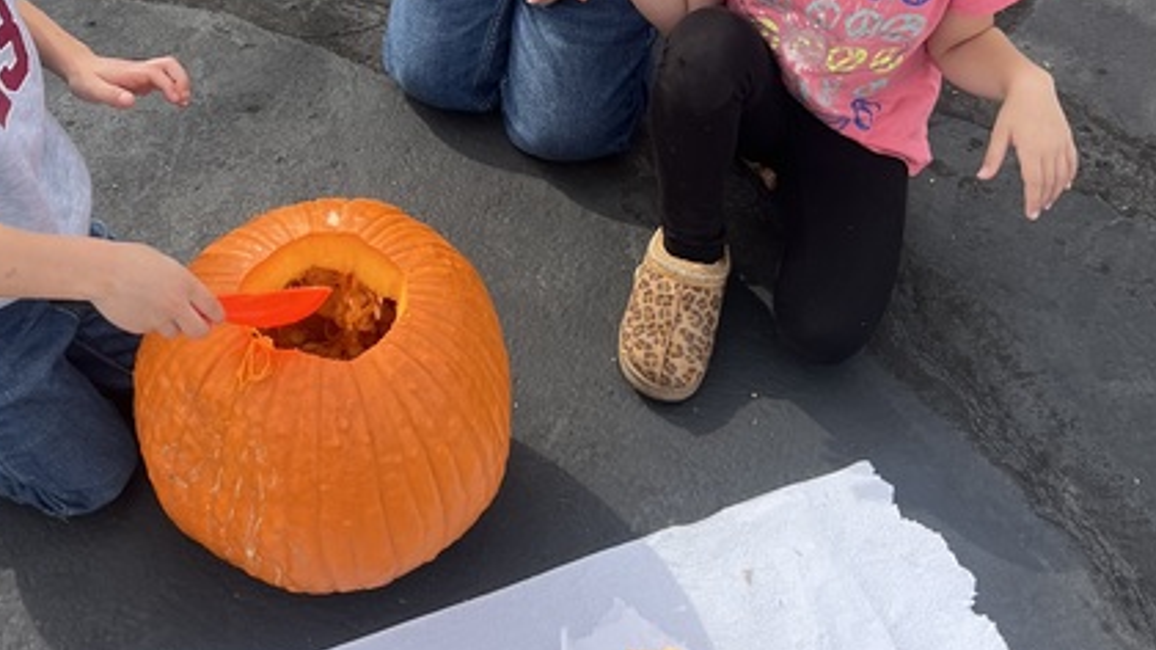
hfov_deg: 38.5
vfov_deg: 21.9
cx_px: 520
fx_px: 1655
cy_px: 135
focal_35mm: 54
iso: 50
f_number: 1.5
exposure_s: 1/1553
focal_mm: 5.7
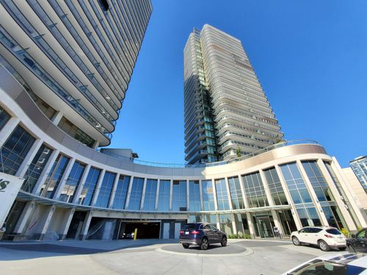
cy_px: 138
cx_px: 184
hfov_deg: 106.2
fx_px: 138
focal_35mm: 13
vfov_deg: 89.9
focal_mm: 1.8
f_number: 2.2
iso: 50
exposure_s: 1/660
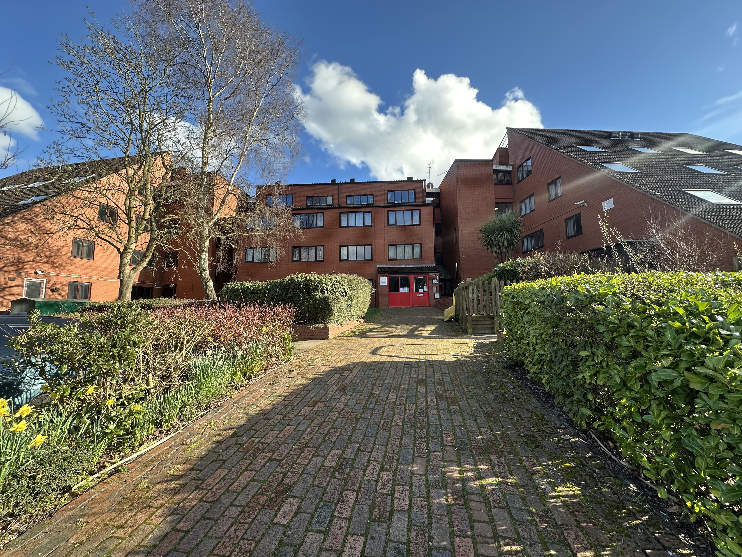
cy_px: 278
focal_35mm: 14
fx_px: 300
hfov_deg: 102.1
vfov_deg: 85.7
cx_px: 371
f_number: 2.2
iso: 40
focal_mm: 2.22
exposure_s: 1/399
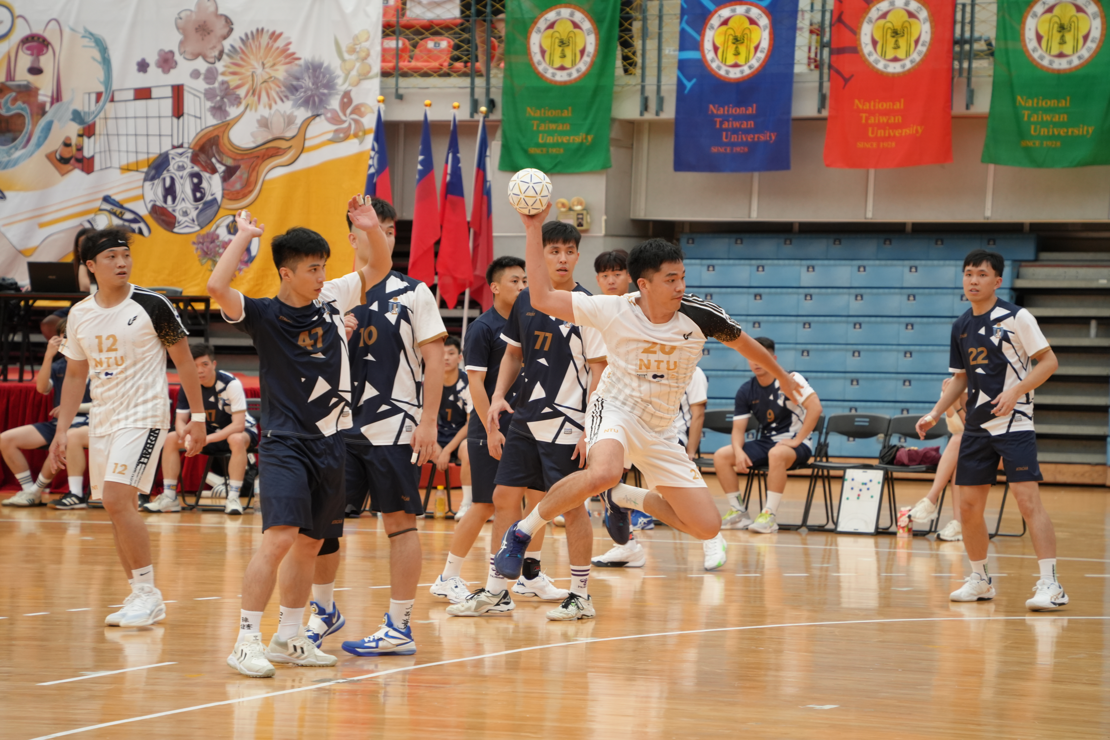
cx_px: 555
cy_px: 370
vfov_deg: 10.0
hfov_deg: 15.0
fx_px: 4224
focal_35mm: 137
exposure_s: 1/500
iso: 1250
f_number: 5
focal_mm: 137
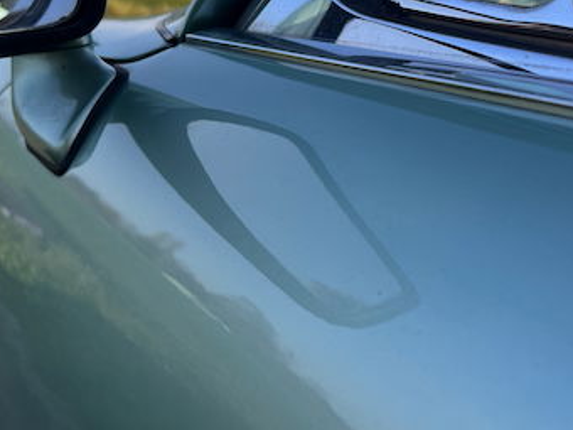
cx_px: 310
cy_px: 39
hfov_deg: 38.9
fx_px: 811
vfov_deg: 28.5
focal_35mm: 49
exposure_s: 1/1575
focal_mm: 5.7
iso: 50
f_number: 1.5
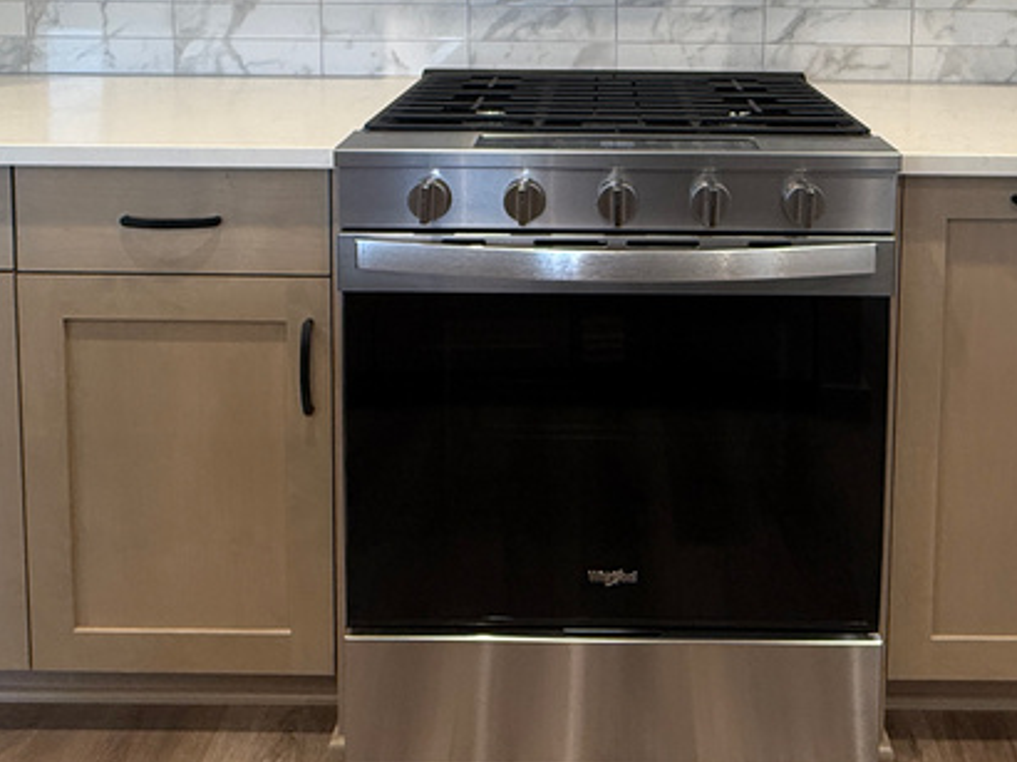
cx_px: 613
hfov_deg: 52.3
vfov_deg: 36.7
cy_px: 10
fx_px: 1028
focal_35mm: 35
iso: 250
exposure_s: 1/120
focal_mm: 2.22
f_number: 2.2
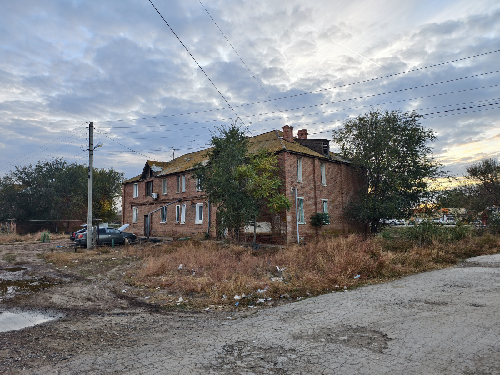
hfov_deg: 73.9
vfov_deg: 58.9
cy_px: 188
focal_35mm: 23
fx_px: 332
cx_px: 250
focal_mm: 6.54
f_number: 1.57
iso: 71
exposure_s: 1/161
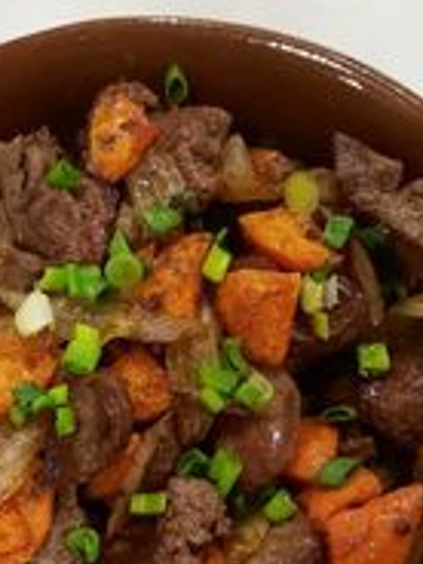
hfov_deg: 25.2
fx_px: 945
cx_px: 178
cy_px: 411
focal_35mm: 58
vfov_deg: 32.7
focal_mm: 4.6
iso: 640
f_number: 2
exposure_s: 1/25
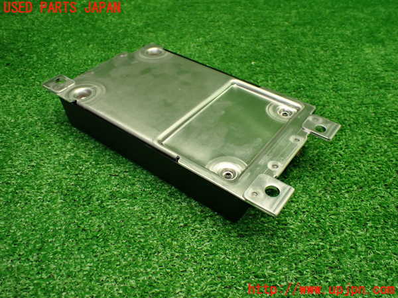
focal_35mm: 30
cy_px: 149
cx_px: 199
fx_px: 345
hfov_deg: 60.0
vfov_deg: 46.8
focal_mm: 5.4
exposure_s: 1/125
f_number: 2.3
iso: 400
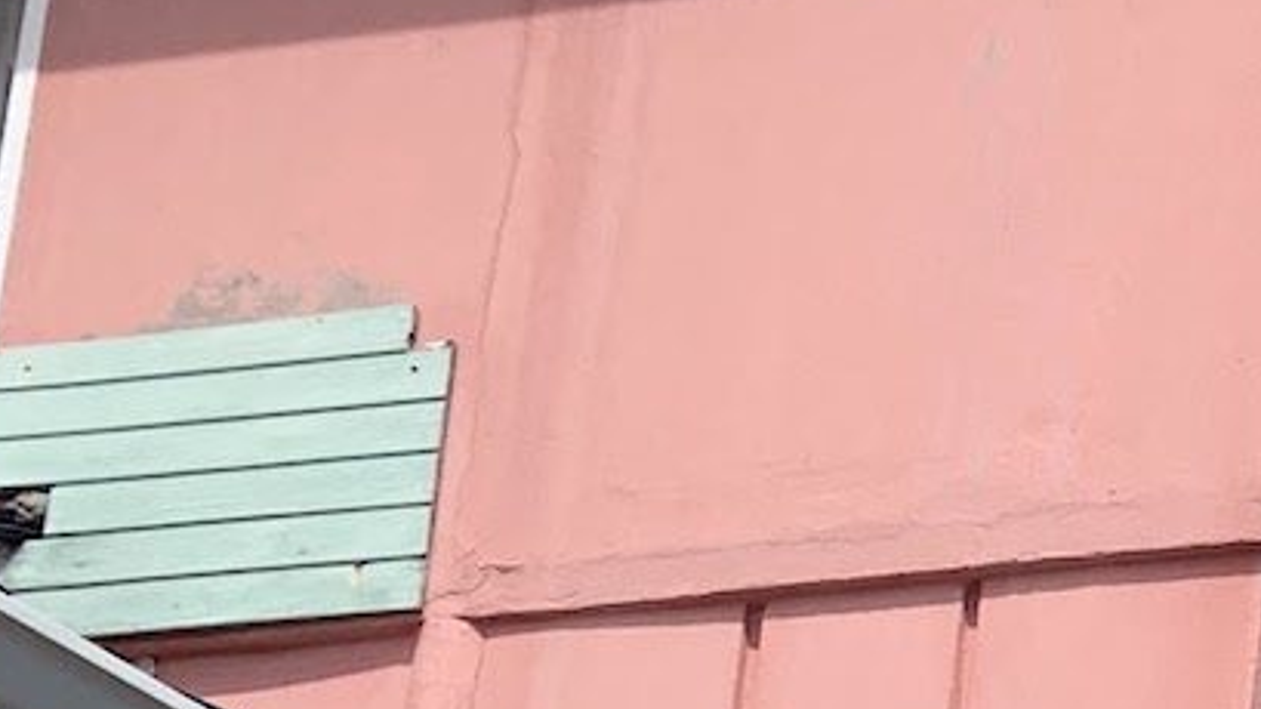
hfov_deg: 13.4
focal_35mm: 133
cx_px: 2670
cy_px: 1637
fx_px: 4447
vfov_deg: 8.4
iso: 25
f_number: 1.8
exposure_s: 1/3521
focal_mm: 4.25
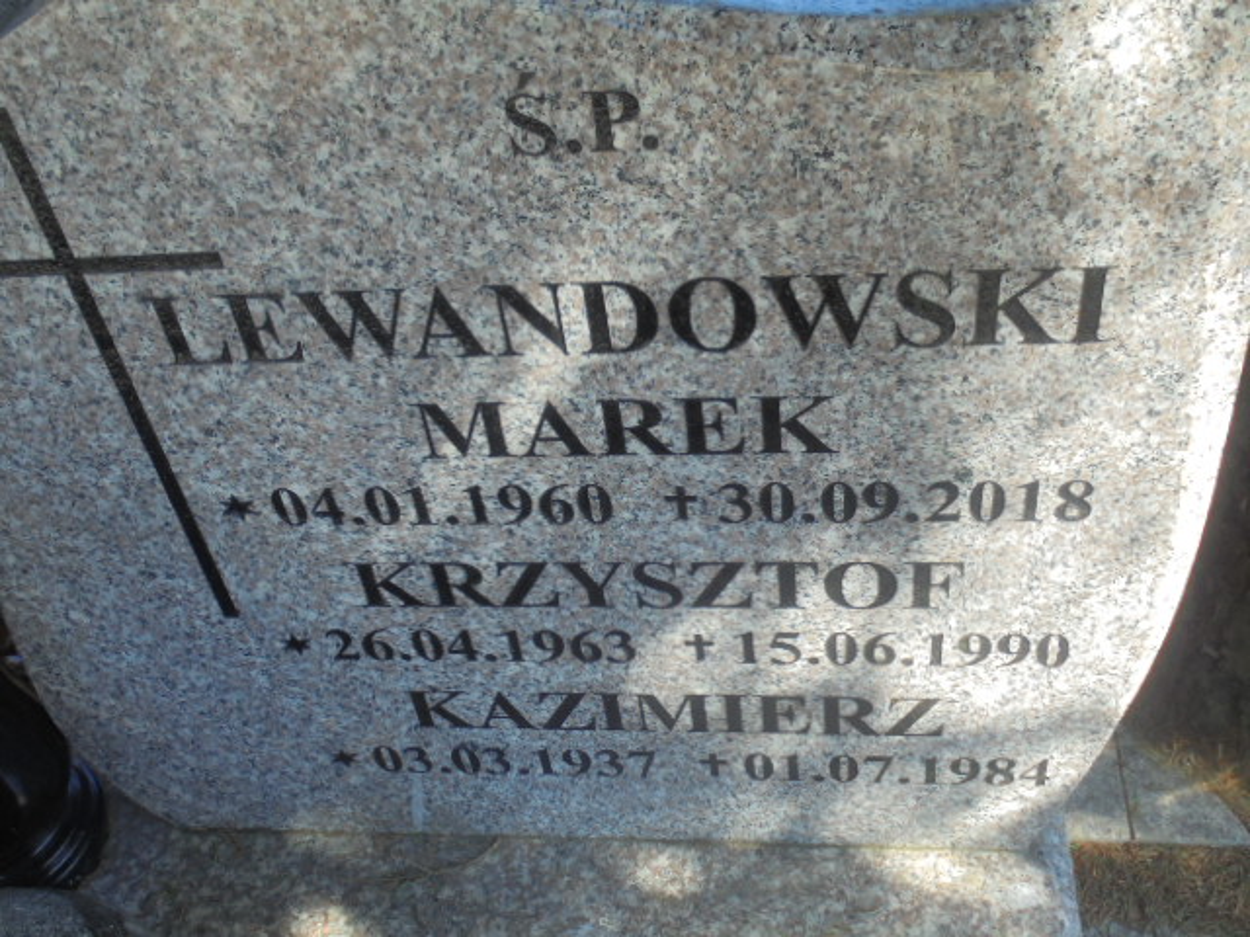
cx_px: 625
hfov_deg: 49.0
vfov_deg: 37.7
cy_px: 468
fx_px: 1372
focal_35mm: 38
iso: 100
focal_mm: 6.9
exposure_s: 1/100
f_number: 4.2
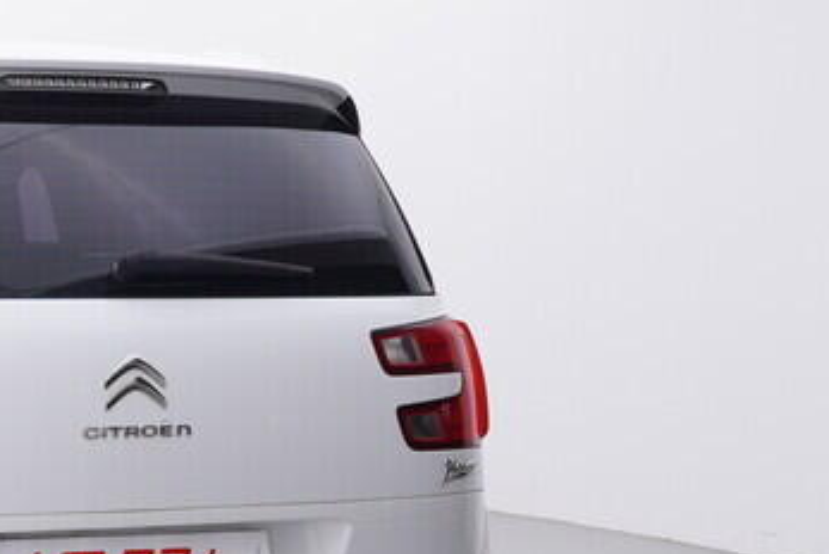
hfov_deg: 27.3
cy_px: 487
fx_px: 1532
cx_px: -122
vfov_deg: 20.1
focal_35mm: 66
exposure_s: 1/80
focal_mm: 15
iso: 200
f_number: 5
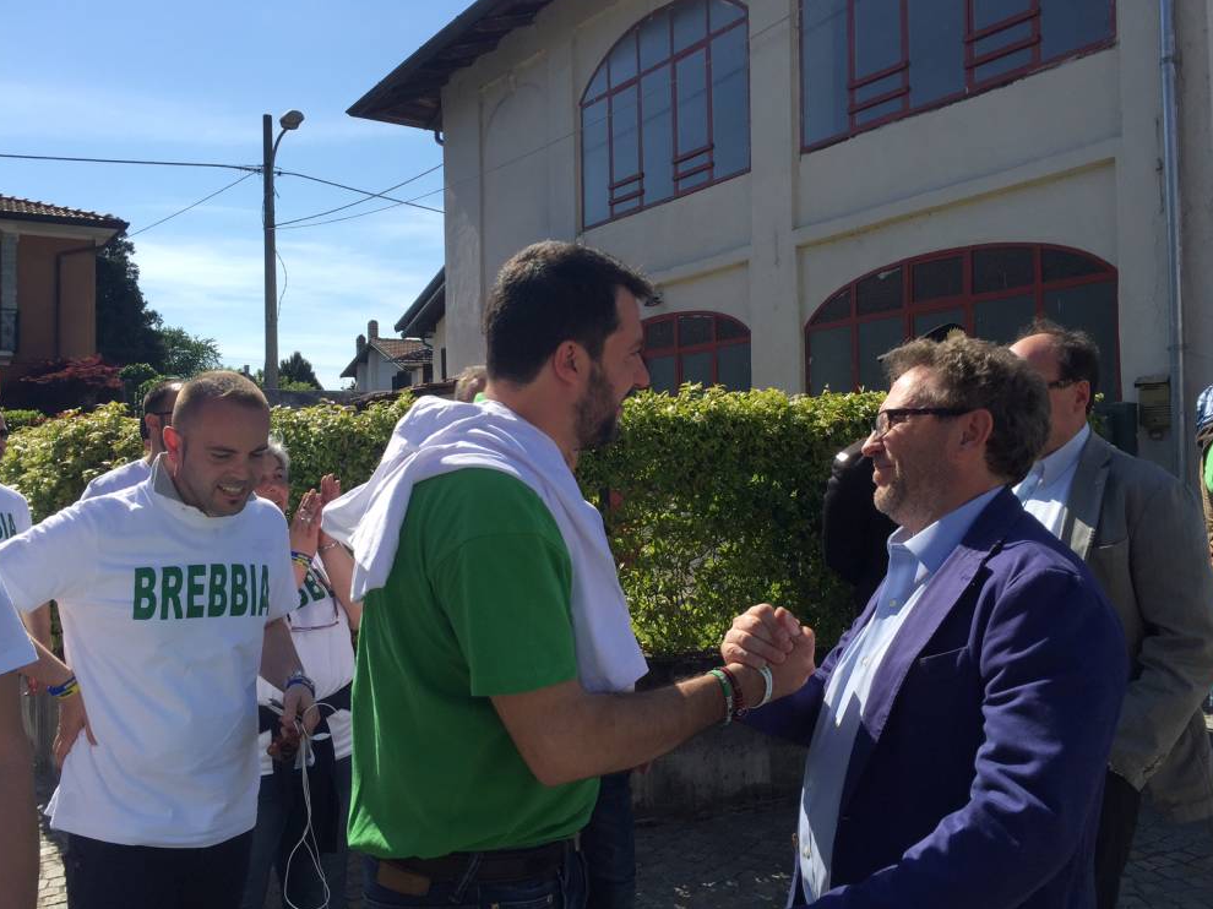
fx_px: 1051
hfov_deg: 60.0
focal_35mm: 30
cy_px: 441
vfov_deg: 46.8
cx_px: 615
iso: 32
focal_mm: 4.15
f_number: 2.2
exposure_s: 1/1883
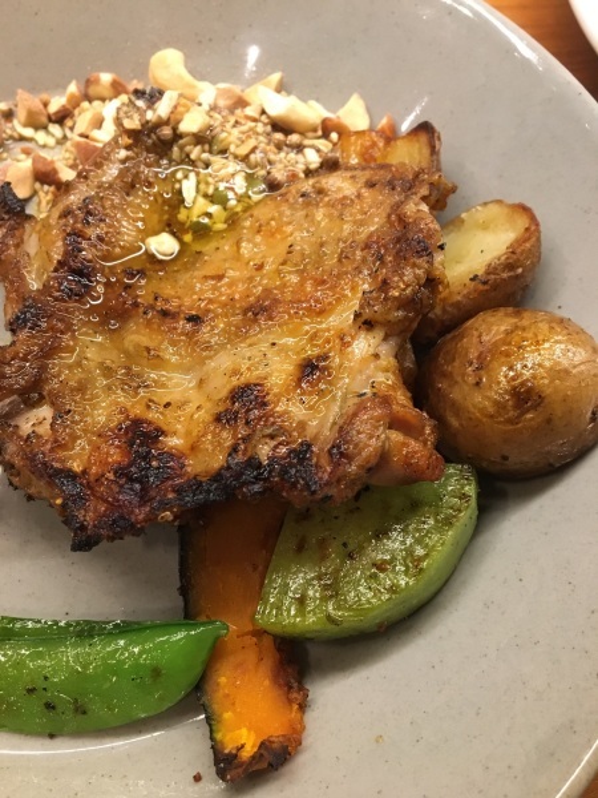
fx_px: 668
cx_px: 299
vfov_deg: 61.7
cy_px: 399
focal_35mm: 29
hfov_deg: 48.2
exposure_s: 1/30
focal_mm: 4.15
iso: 250
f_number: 2.2
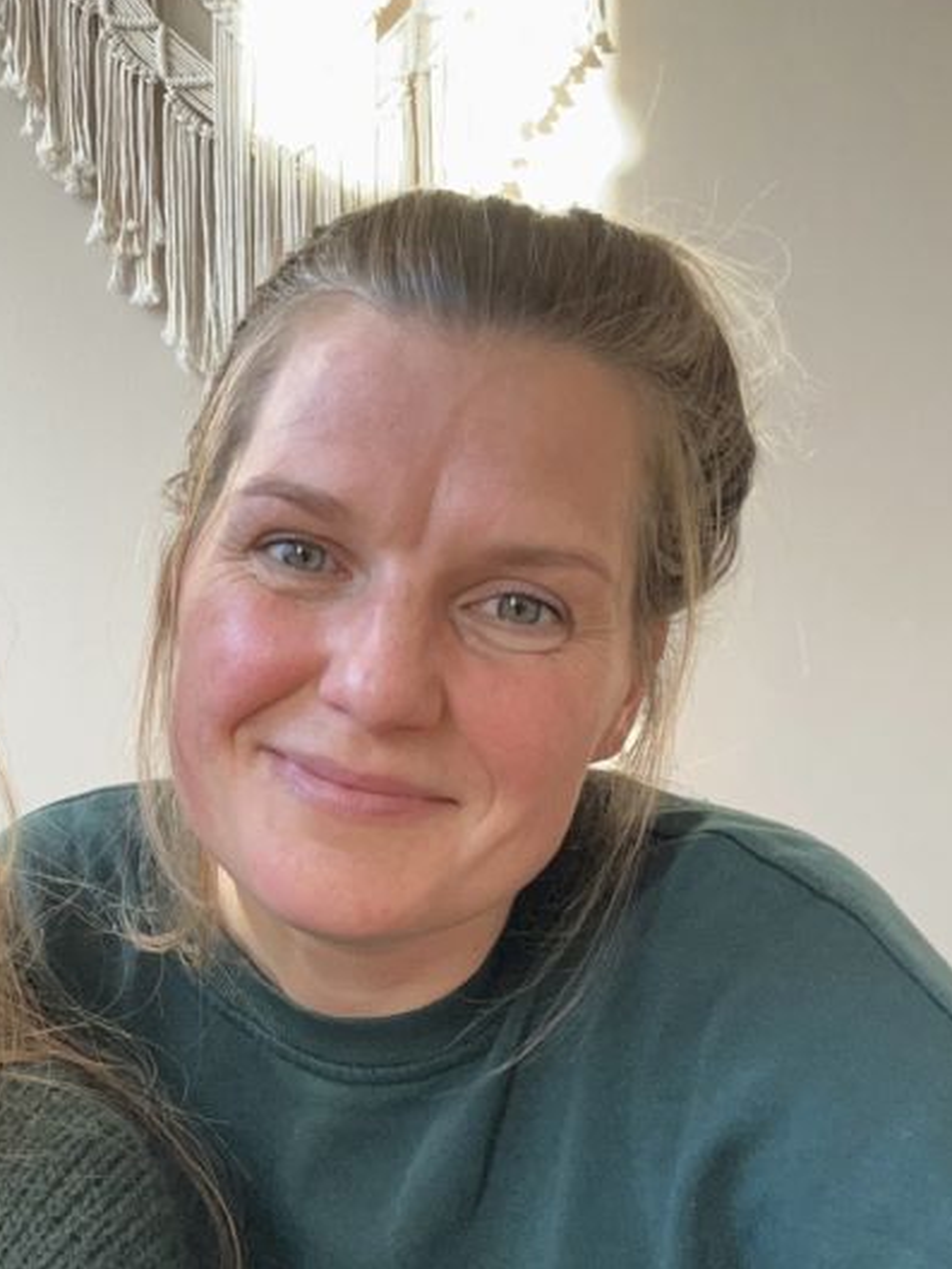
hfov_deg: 41.8
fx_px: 1246
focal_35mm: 34
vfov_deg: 53.9
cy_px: 650
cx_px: 432
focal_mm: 2.69
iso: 80
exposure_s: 1/59
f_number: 1.9
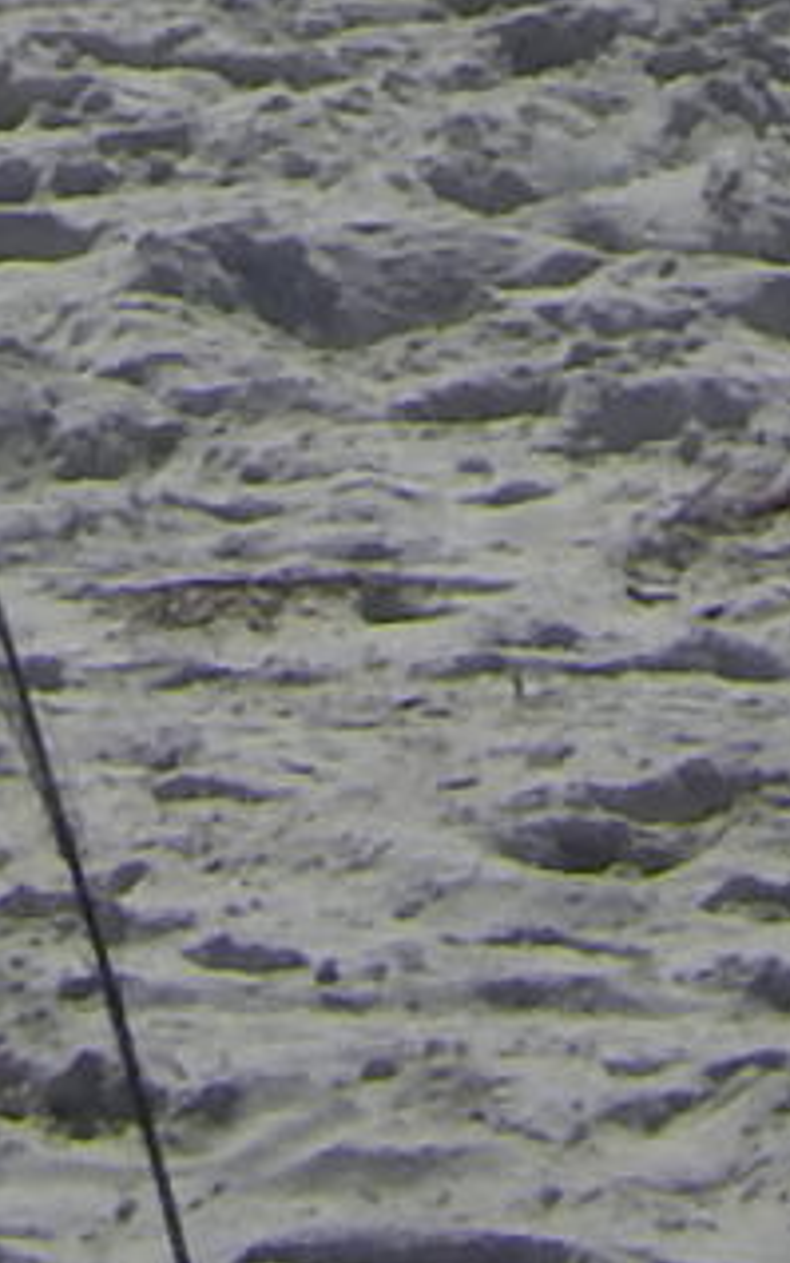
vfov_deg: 1.6
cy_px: -2399
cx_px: 548
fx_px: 46050
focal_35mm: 1338
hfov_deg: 1.0
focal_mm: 24.1
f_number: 11.2
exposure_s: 1/640
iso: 125
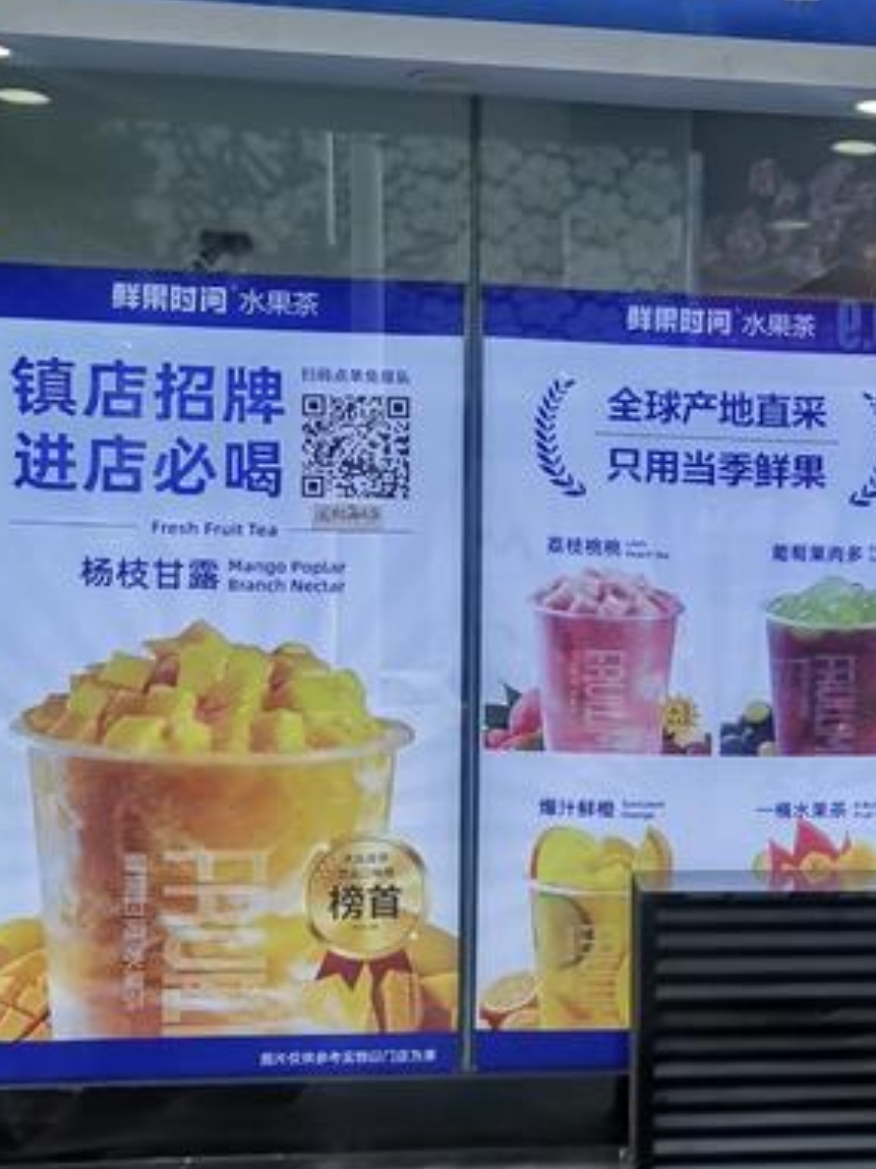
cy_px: 673
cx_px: 910
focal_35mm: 68
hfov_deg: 20.8
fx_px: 2296
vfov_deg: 28.5
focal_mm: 4.75
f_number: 1.8
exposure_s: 1/400
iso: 50
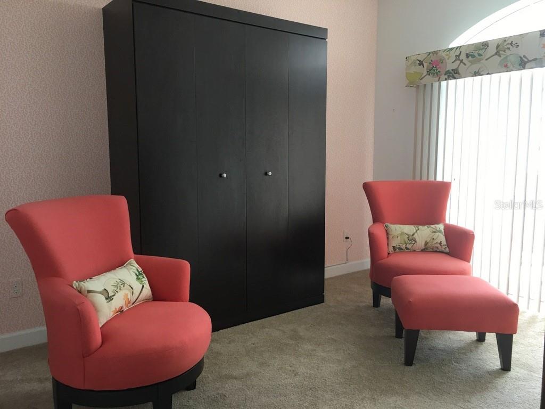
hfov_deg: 61.7
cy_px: 204
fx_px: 457
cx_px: 272
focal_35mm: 29
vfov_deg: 48.2
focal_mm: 4.15
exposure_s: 1/15
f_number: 2.2
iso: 32
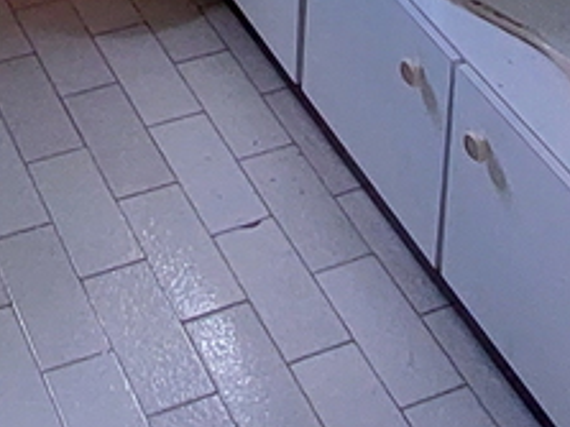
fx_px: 1382
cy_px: -854
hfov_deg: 21.8
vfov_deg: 11.1
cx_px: -84
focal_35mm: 84
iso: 200
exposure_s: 1/50
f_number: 2.2
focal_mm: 1.74
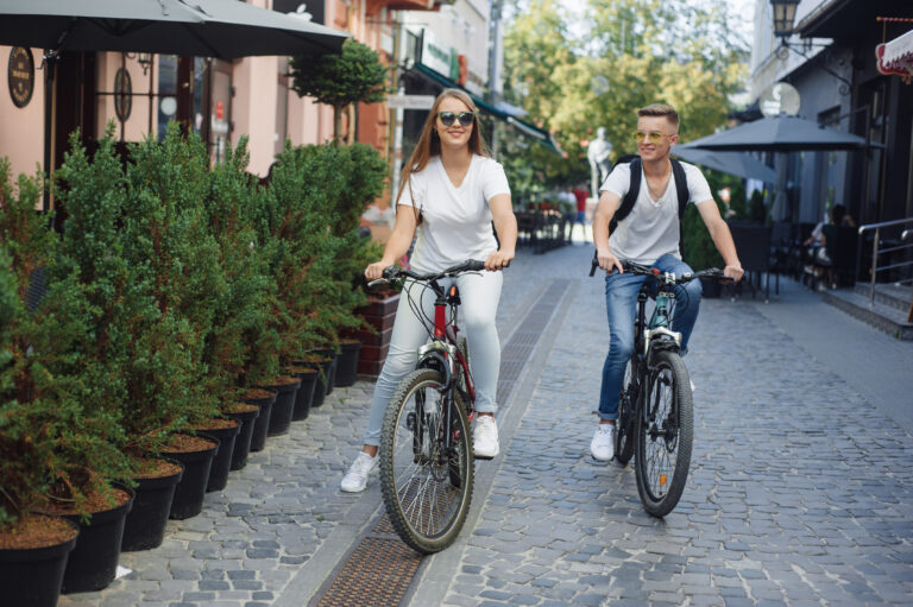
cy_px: 304
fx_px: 1267
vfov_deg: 27.0
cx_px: 456
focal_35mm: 50
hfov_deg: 39.6
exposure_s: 1/1000
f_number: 2.5
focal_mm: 50
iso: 200
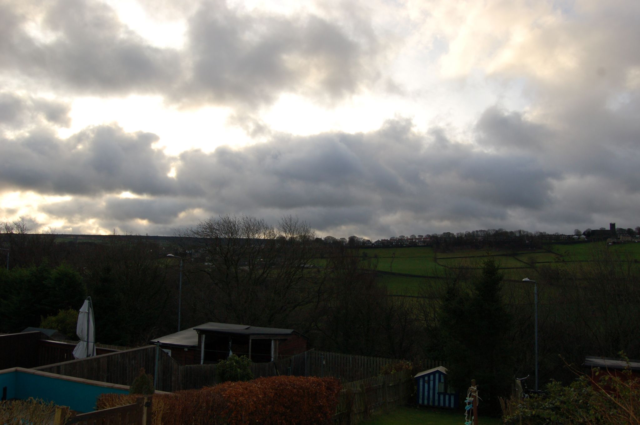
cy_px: 212
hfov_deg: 67.4
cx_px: 320
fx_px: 479
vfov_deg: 47.8
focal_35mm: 27
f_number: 5.6
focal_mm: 18
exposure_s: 1/500
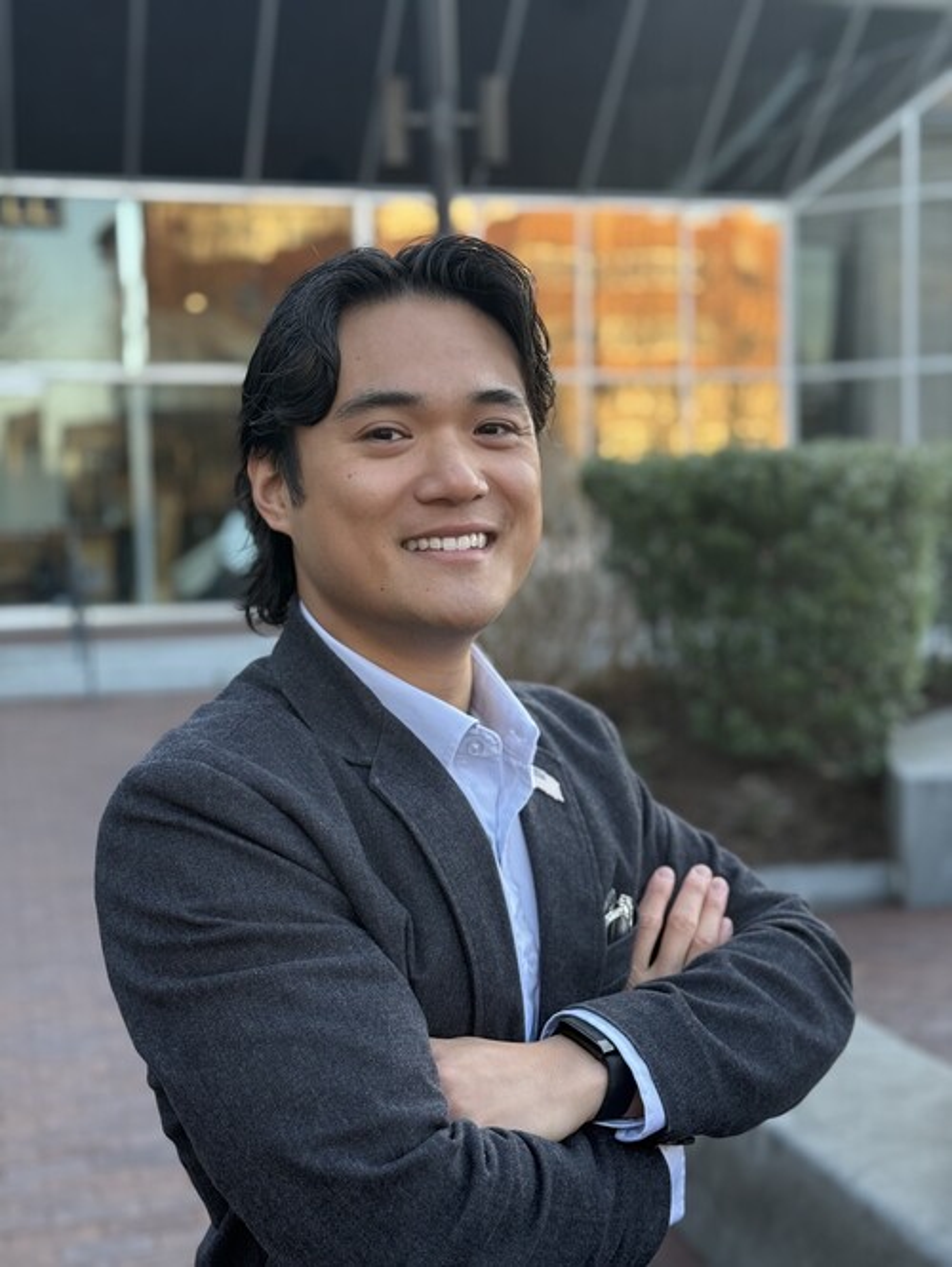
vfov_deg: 39.6
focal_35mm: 48
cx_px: 476
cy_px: 634
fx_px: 1759
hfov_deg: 30.3
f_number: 1.78
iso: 80
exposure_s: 1/164
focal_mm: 6.76
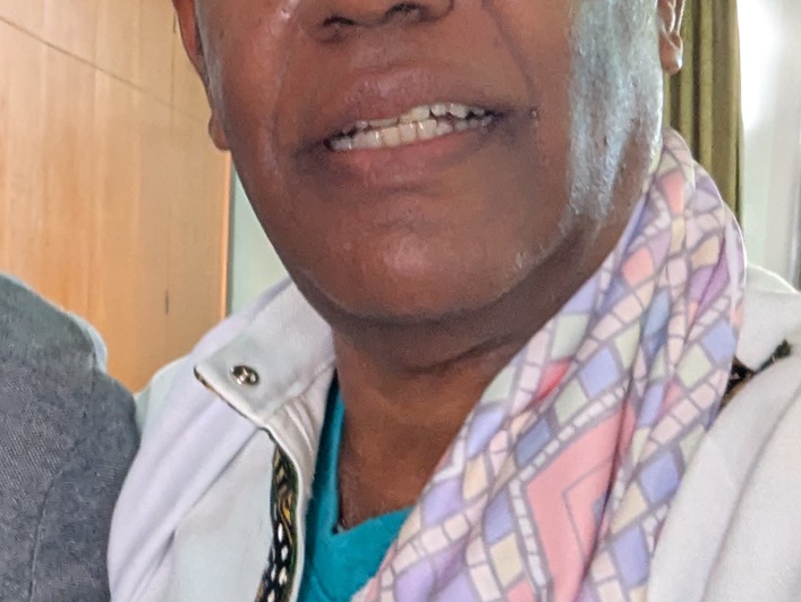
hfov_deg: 22.7
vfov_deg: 18.9
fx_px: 1760
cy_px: 18
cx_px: -256
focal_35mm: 76
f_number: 2.2
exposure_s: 1/25
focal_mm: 2.74
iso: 257
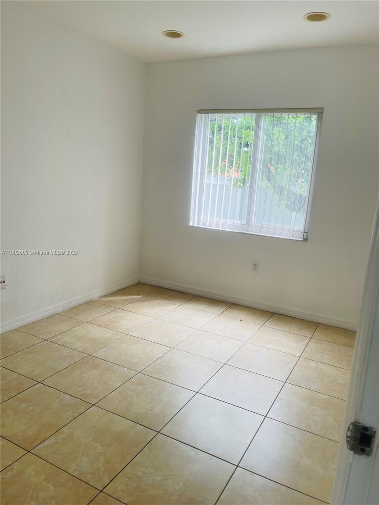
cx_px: 190
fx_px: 365
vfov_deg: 69.4
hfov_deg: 54.9
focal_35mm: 25
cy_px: 252
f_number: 1.6
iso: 32
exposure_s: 1/124
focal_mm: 5.1
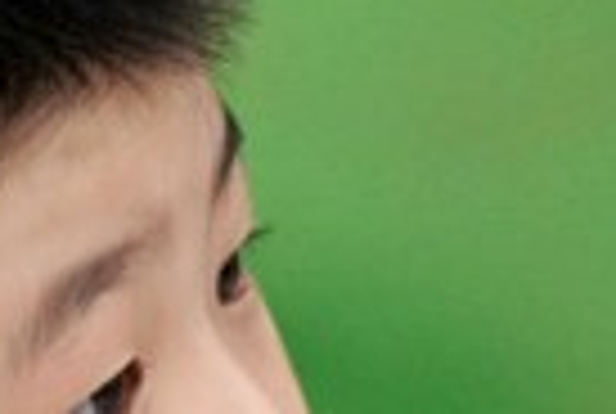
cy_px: 648
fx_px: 17971
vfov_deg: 1.3
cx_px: -517
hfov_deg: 2.0
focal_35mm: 1048
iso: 2500
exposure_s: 1/200
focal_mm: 160
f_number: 4
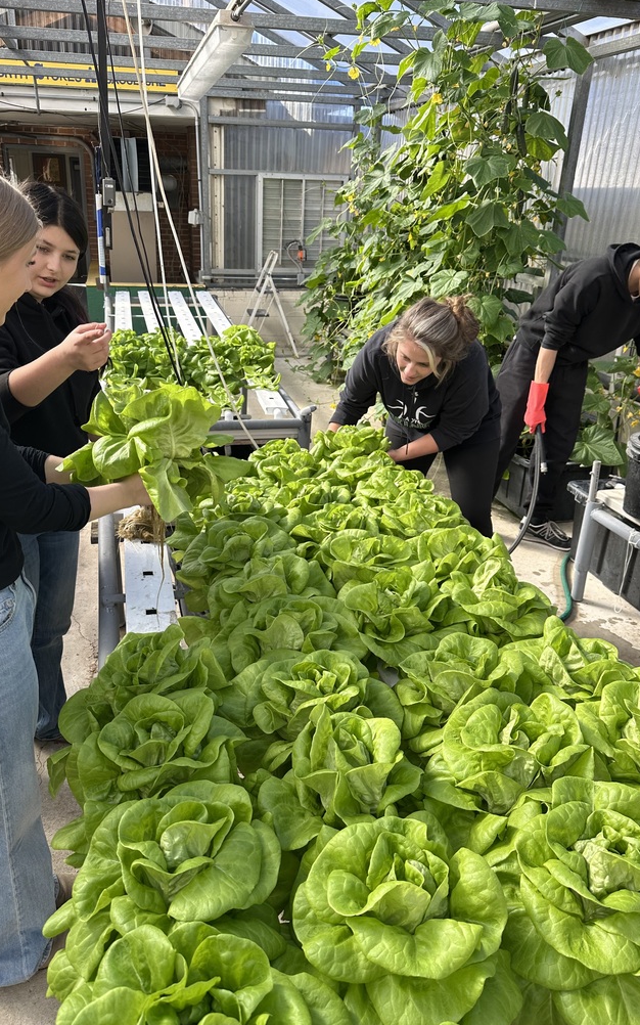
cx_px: 286
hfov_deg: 47.5
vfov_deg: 70.4
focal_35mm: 26
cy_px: 509
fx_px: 726
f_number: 1.78
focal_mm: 6.86
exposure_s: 1/718
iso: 80
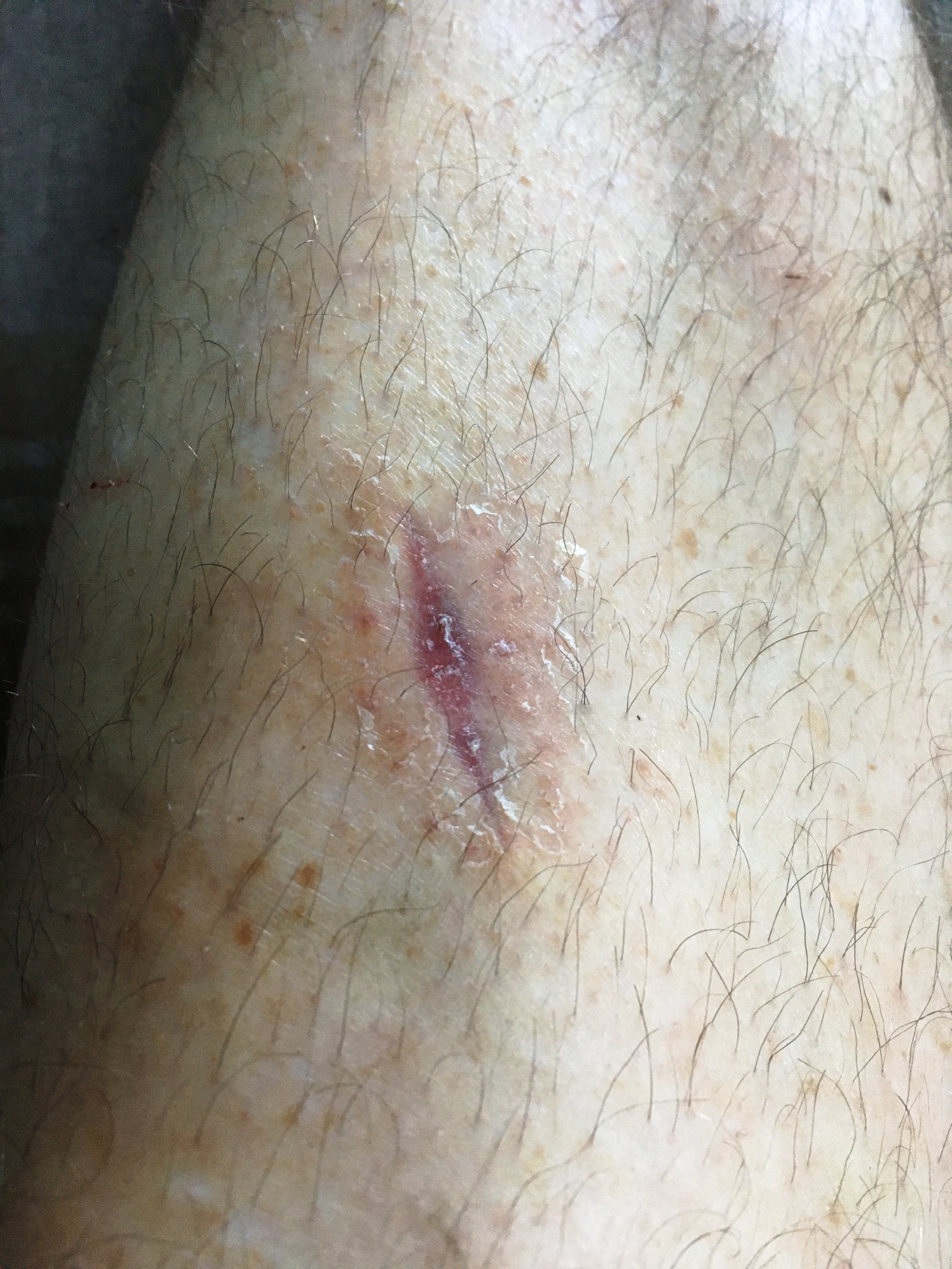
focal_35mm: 29
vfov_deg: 61.7
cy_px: 634
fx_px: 1063
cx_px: 476
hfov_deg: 48.2
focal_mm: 4.15
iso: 160
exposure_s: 1/30
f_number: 2.2
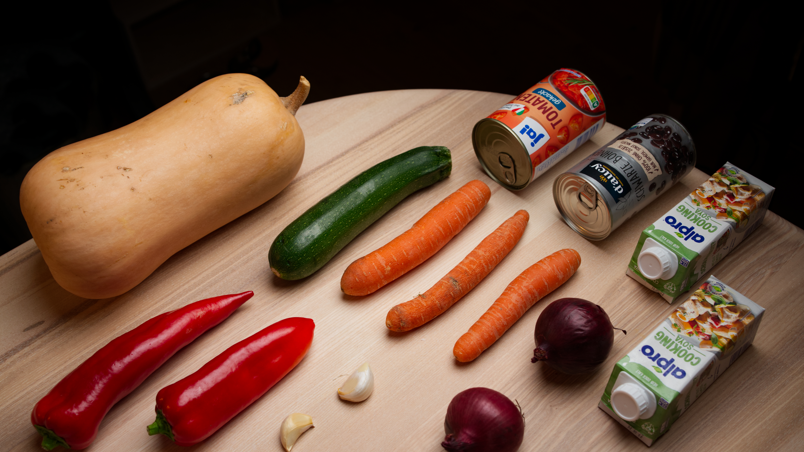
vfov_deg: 32.0
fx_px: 789
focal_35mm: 37
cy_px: 237
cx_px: 404
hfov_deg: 54.0
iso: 320
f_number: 5.6
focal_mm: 35
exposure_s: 1/125
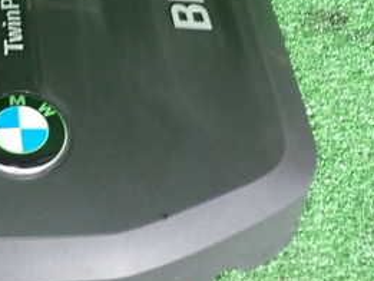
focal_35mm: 69
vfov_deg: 21.3
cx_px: -26
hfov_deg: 26.2
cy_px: 95
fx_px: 746
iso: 500
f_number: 2.3
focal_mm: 5.4
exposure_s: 1/30
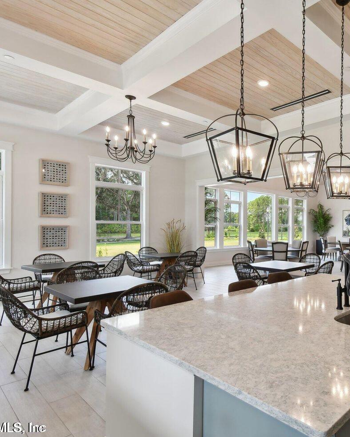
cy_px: 221
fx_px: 285
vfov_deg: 75.1
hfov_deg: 59.1
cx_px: 270
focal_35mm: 22
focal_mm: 10
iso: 100
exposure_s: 1/20
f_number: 7.1
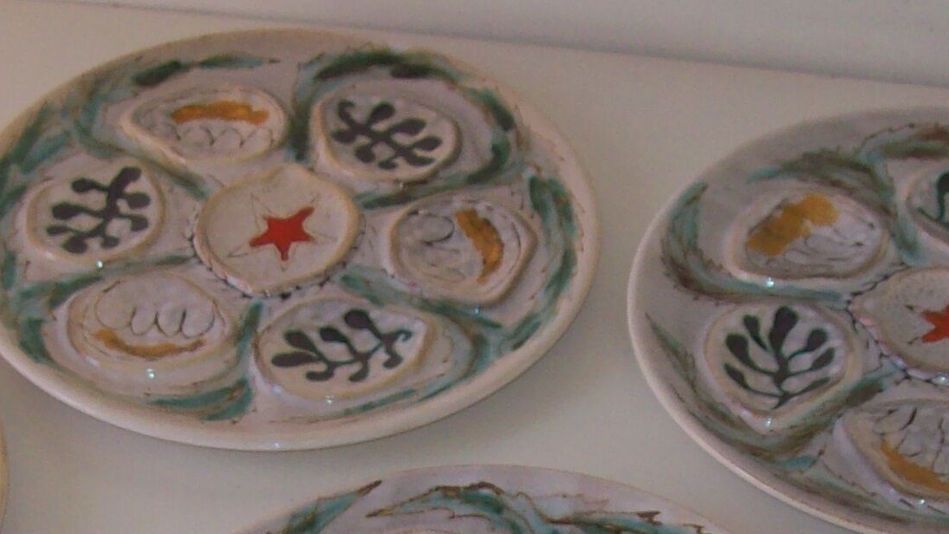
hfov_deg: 20.9
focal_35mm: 102
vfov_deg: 11.5
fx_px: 2567
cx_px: 436
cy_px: 710
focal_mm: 6
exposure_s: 1/64
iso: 80
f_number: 2.7
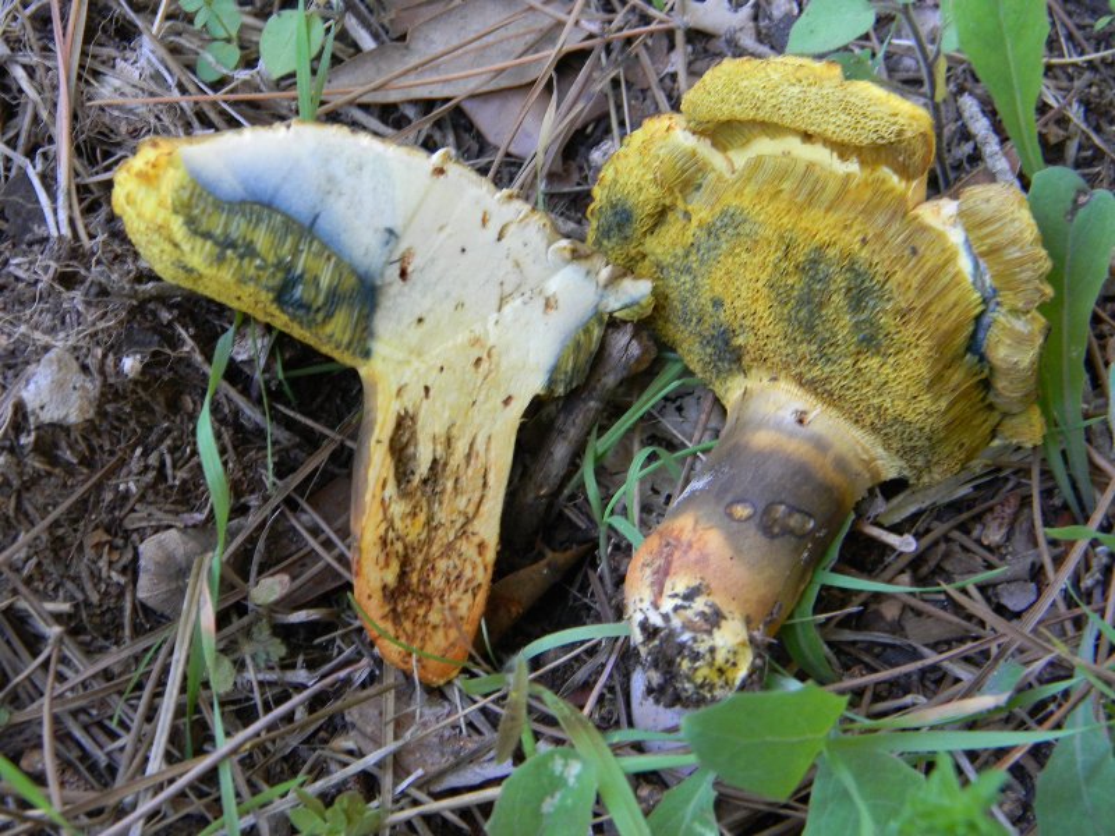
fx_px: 2673
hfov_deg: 23.6
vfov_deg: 17.8
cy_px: 418
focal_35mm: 83
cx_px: 558
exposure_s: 1/30
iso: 241
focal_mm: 15.1
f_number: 4.5
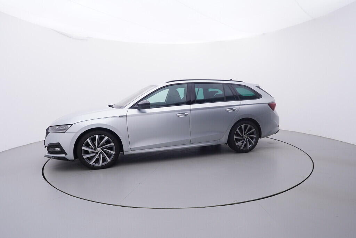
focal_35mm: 22
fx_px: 223
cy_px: 119
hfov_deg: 77.3
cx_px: 178
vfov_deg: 56.2
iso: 200
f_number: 5
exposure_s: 1/80
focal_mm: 15
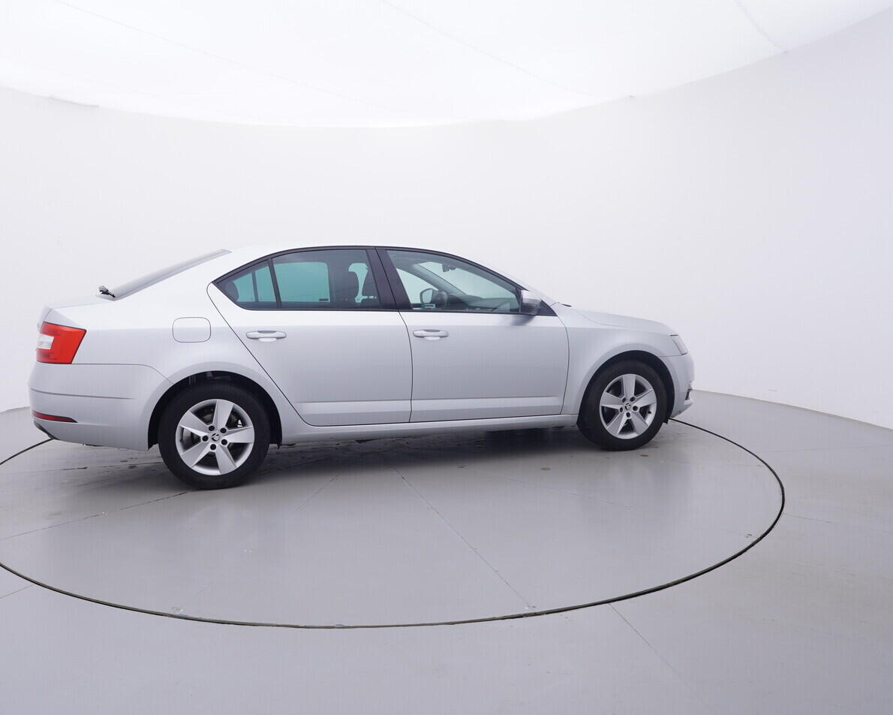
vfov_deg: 55.7
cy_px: 357
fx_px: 676
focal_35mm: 26
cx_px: 372
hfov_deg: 66.5
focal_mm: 15
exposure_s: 1/80
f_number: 5
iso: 200
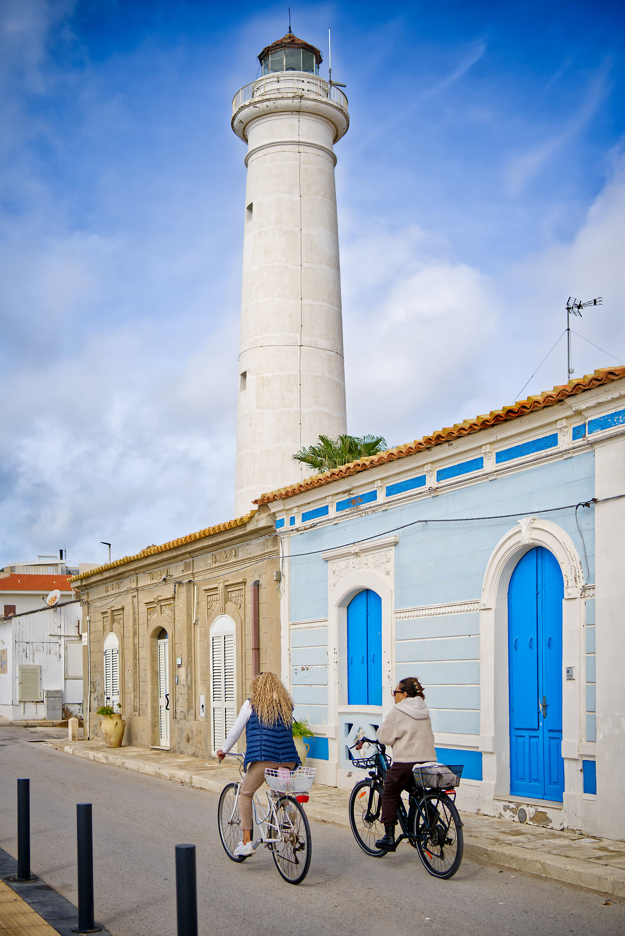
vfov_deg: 54.4
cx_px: 312
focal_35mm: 35
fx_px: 910
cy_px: 468
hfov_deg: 37.9
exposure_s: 1/1600
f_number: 2.5
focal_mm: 35
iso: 50
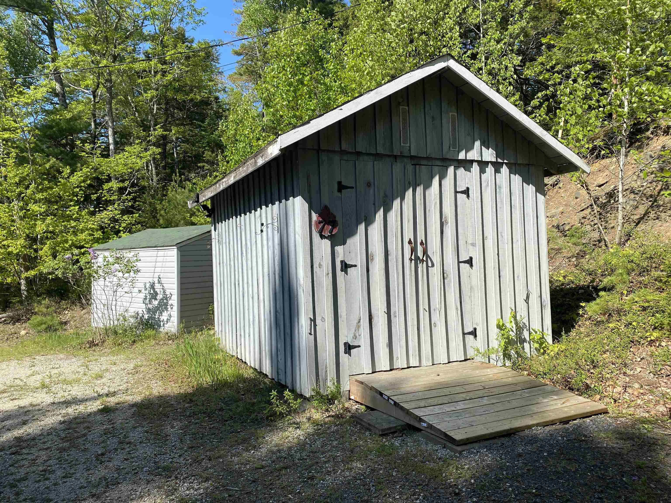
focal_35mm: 26
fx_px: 504
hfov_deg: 67.3
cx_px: 336
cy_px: 252
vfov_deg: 53.1
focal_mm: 4.25
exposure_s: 1/2141
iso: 32
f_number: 1.8
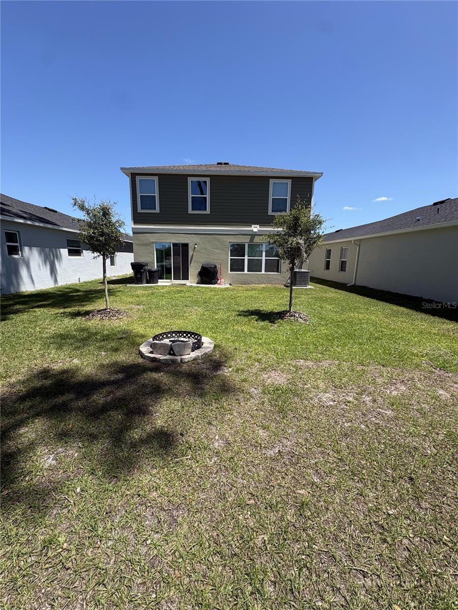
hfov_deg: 85.7
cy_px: 305
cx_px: 229
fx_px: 247
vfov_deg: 102.1
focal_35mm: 14
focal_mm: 2.22
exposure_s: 1/1236
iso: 50
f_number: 2.2
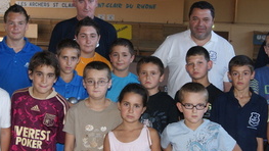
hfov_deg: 27.5
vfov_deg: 15.7
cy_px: 87
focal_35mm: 77
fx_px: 549
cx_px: 123
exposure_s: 1/60
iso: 400
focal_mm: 26
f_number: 5.6
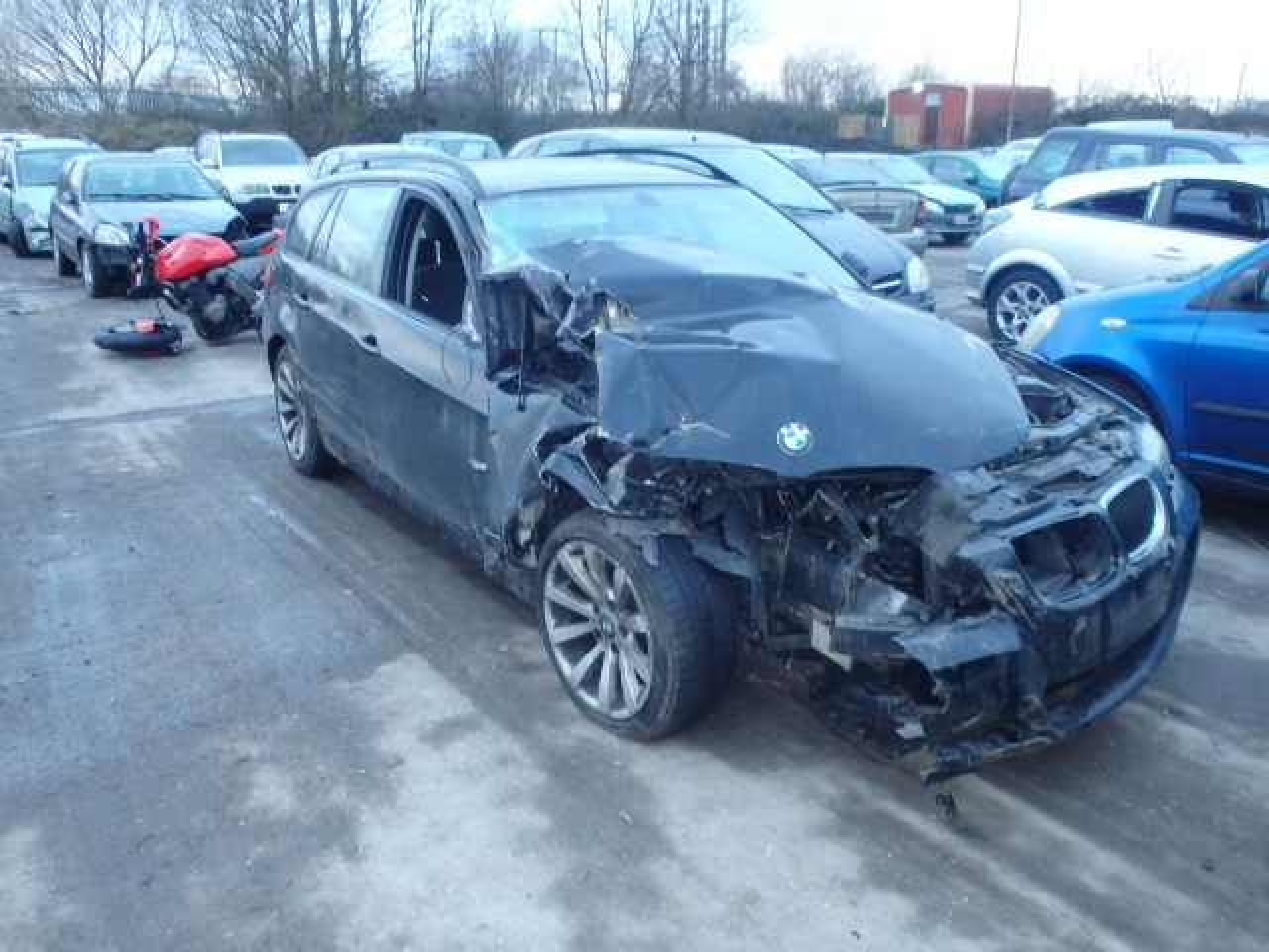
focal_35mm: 28
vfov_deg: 49.7
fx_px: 1026
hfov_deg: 63.4
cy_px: 476
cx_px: 634
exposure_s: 1/30
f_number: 3.9
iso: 400
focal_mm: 5
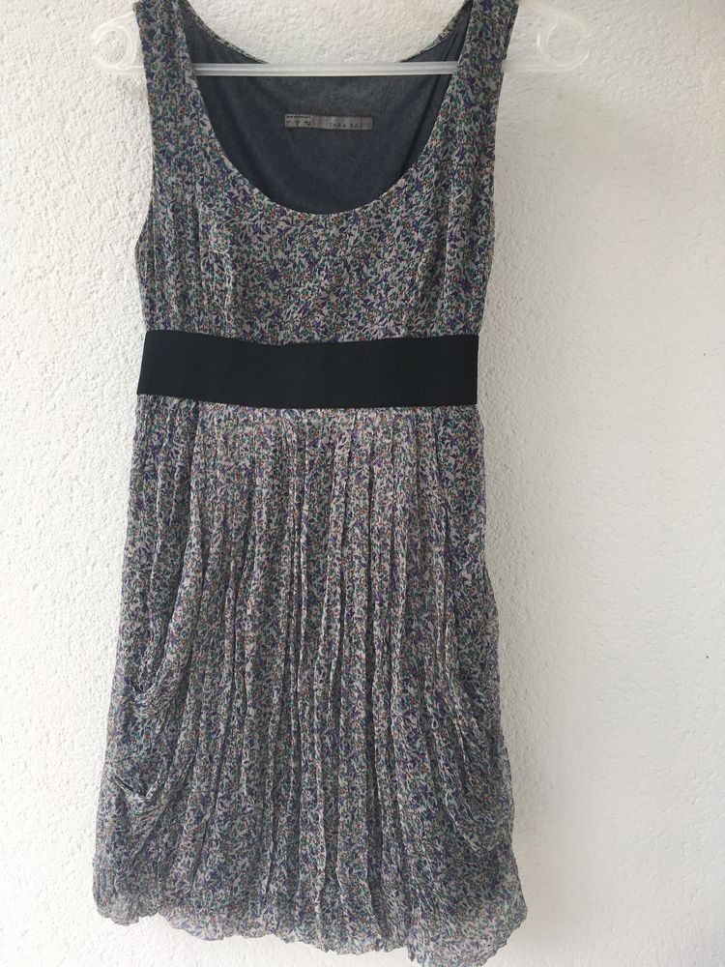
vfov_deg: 61.7
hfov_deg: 48.2
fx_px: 810
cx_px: 362
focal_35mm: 29
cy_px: 484
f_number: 2.2
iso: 25
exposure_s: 1/418
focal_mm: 4.15
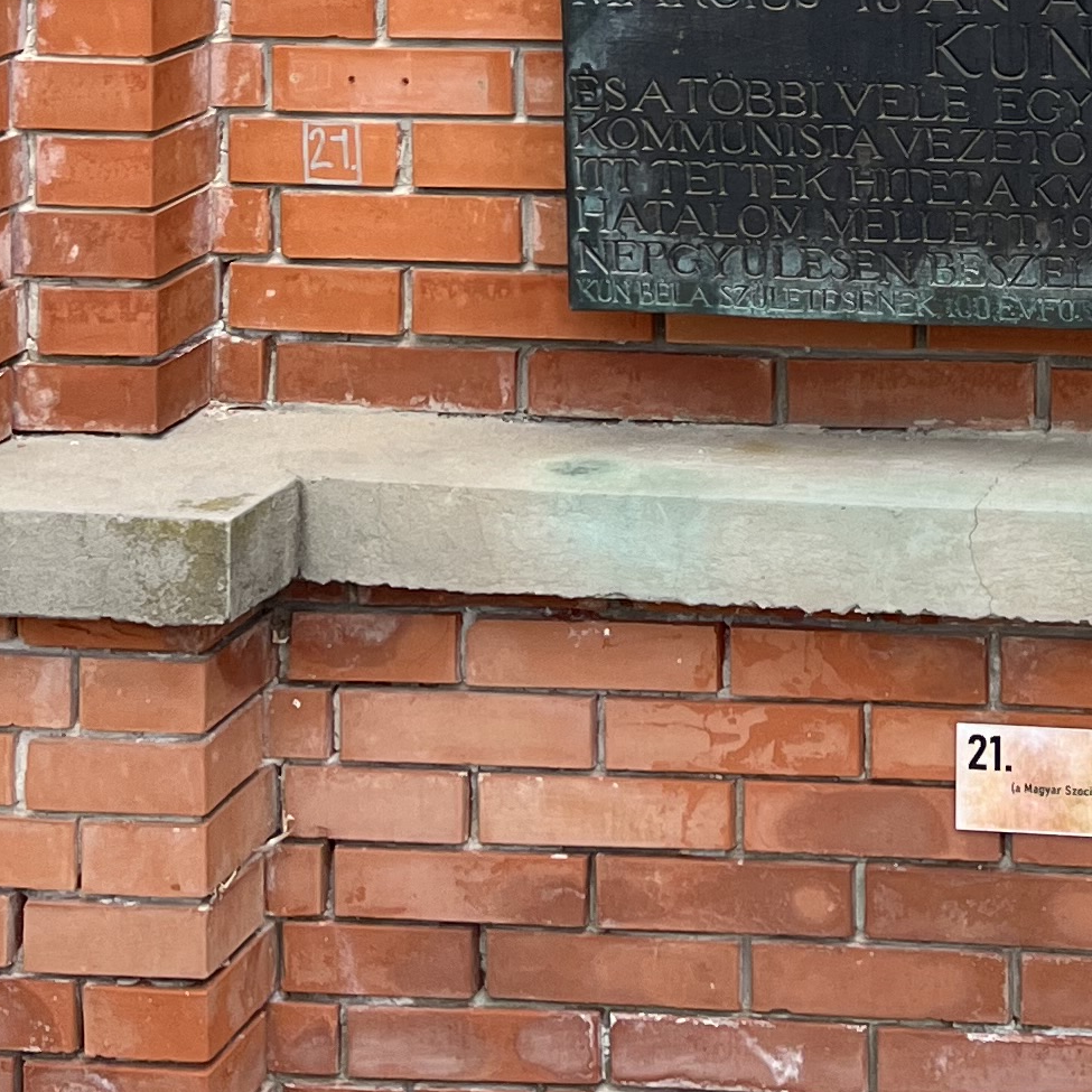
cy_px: -480
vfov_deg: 16.8
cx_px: 1406
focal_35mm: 95
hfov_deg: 17.2
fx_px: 3391
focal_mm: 5.1
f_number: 1.6
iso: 40
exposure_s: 1/234
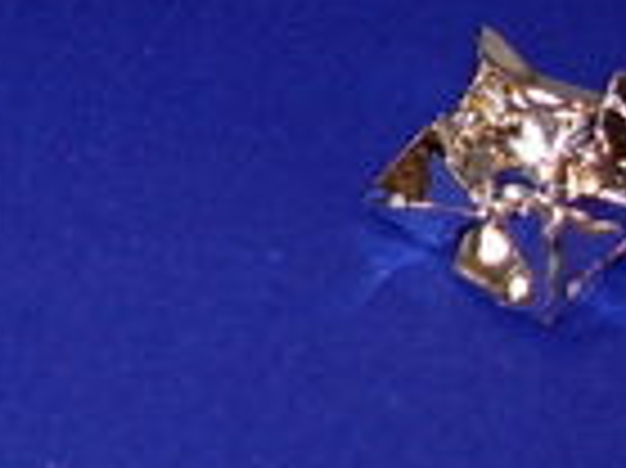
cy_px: -194
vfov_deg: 8.9
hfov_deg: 11.2
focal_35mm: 164
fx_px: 2963
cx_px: -522
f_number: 2.9
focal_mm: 6.3
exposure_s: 1/32
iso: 50
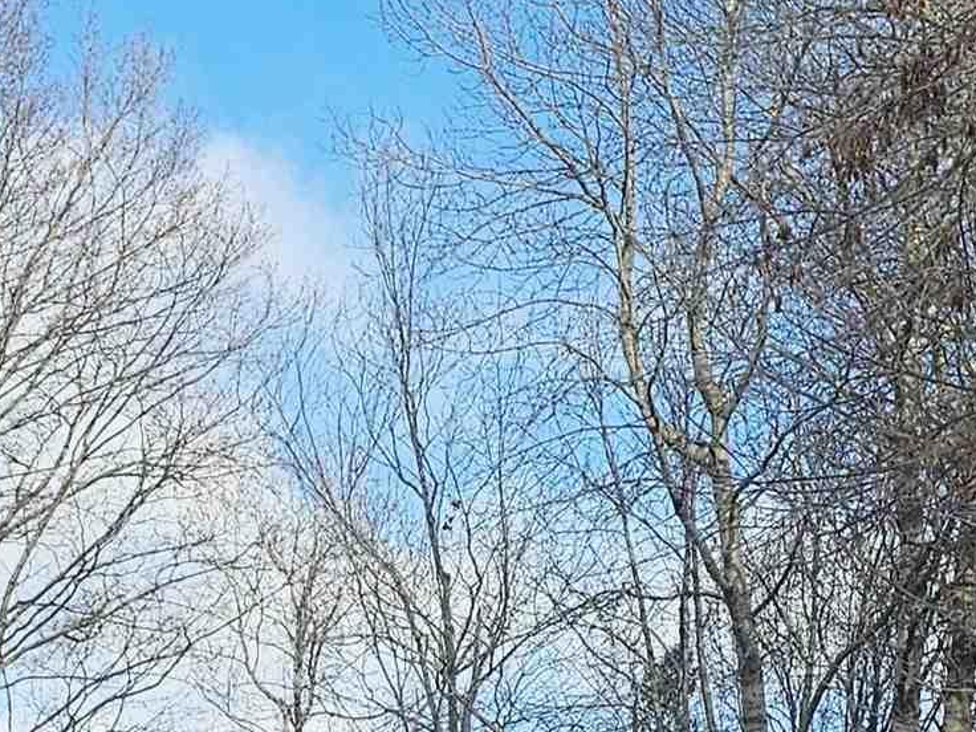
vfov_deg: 14.8
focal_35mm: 96
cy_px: 923
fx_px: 2707
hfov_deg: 18.2
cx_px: -482
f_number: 1.7
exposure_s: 1/1111
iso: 20
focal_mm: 6.3
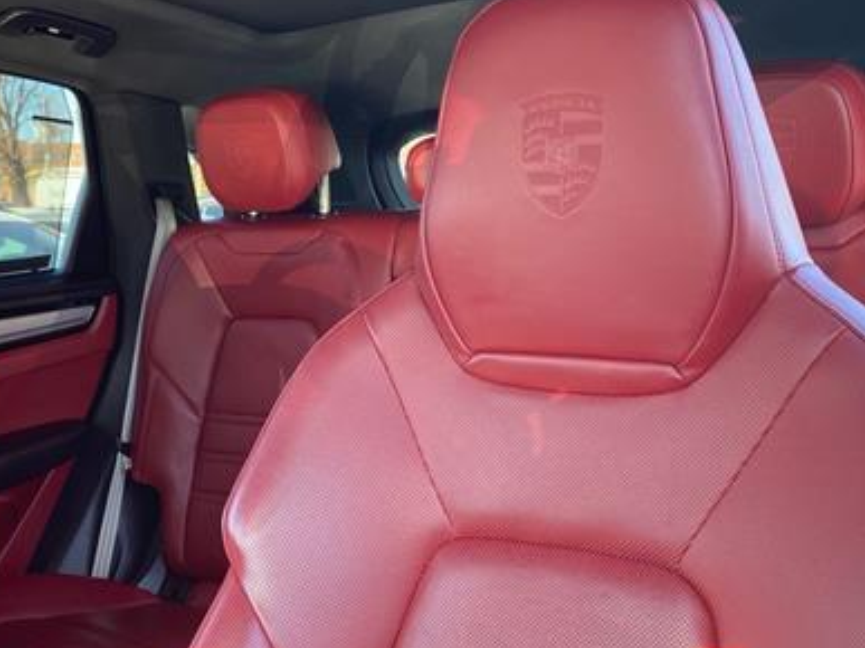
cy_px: 273
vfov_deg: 33.5
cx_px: 295
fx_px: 1074
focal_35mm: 43
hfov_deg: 43.3
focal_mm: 4.25
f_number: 1.8
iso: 100
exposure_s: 1/121
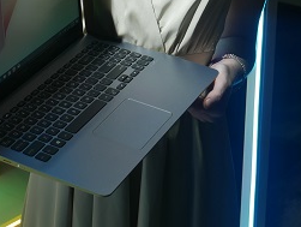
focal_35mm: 126
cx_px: 89
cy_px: -64
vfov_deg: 11.5
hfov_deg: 15.6
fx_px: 1097
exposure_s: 1/60
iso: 320
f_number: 4.7
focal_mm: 22
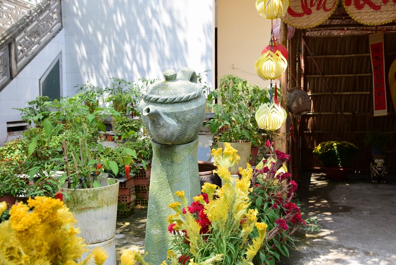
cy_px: 132
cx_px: 198
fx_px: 484
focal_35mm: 44
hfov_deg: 44.5
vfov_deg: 30.5
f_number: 5.6
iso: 200
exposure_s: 1/200
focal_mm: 44
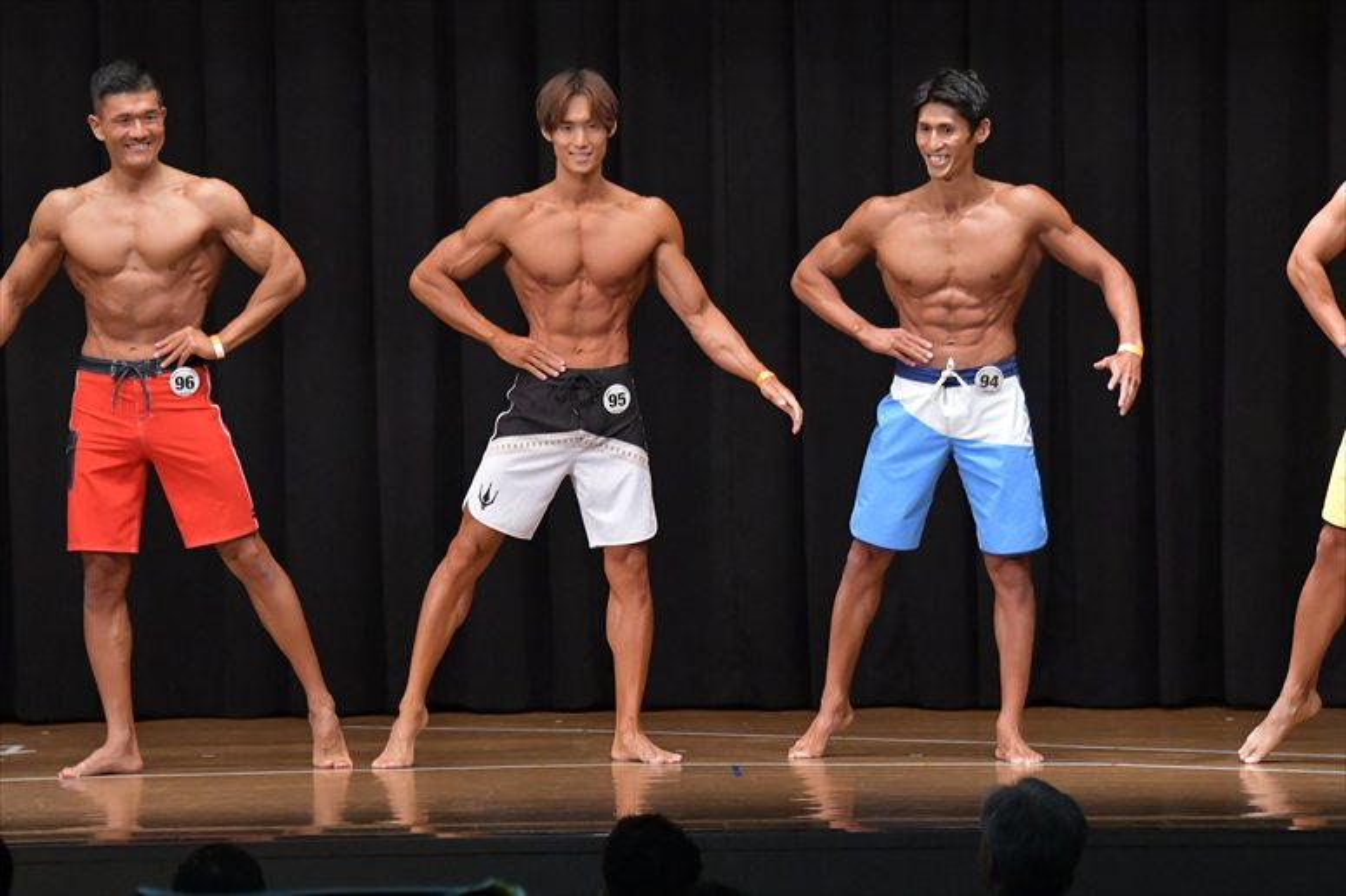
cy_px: 448
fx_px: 7549
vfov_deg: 6.8
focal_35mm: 202
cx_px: 673
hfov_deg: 10.2
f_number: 5.6
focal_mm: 135
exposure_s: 1/400
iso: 6400
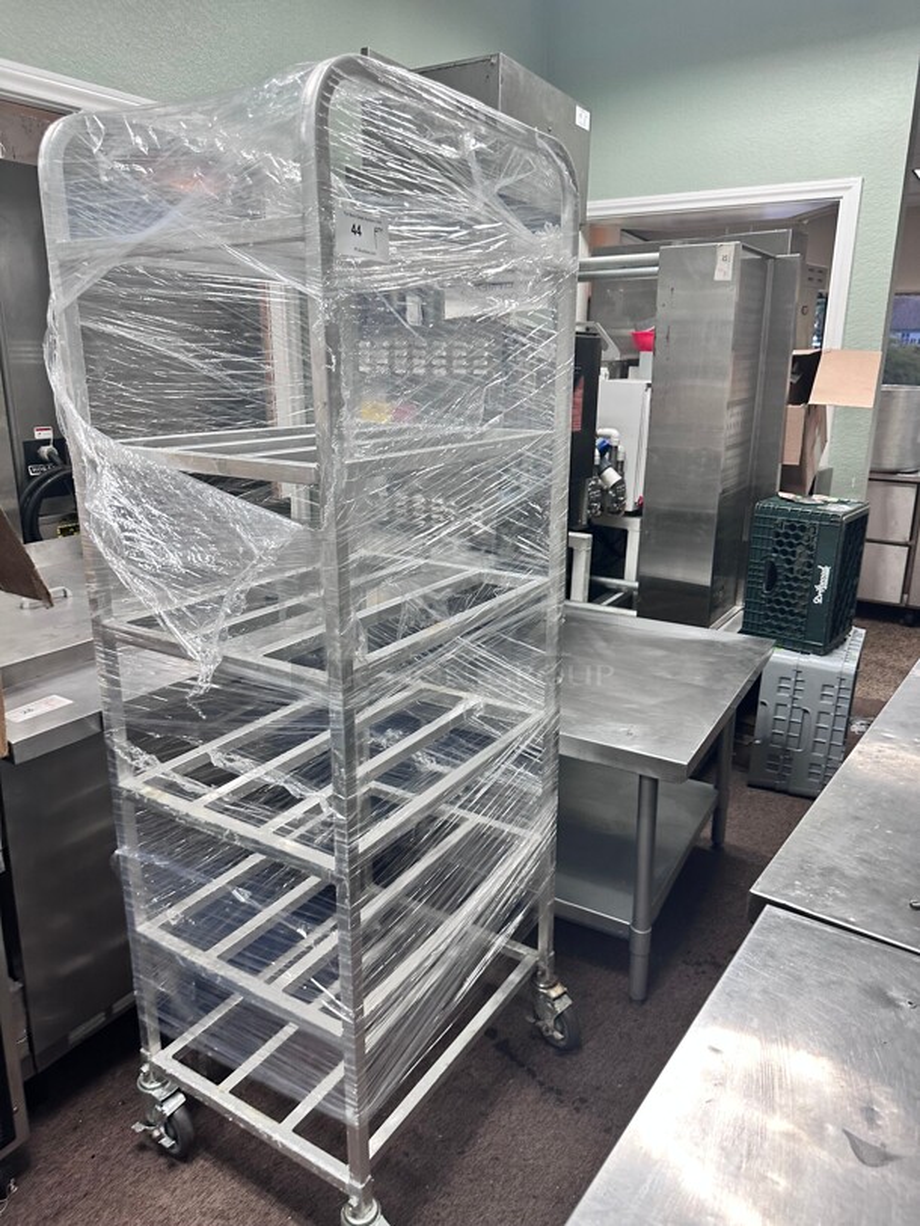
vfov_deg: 71.6
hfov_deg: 56.8
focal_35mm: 24
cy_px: 613
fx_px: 850
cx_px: 460
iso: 200
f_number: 1.78
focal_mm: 6.86
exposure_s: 1/60
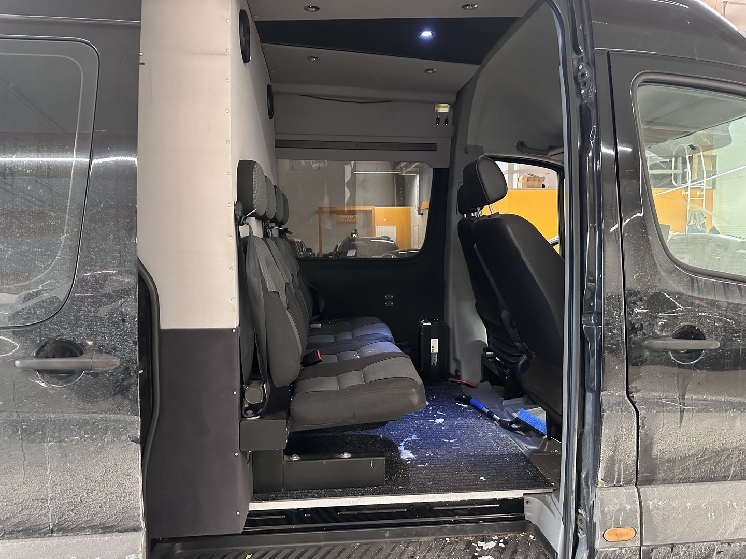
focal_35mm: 24
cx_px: 373
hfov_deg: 71.6
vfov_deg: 56.8
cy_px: 280
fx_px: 517
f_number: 1.78
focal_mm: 6.86
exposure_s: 1/35
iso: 1000
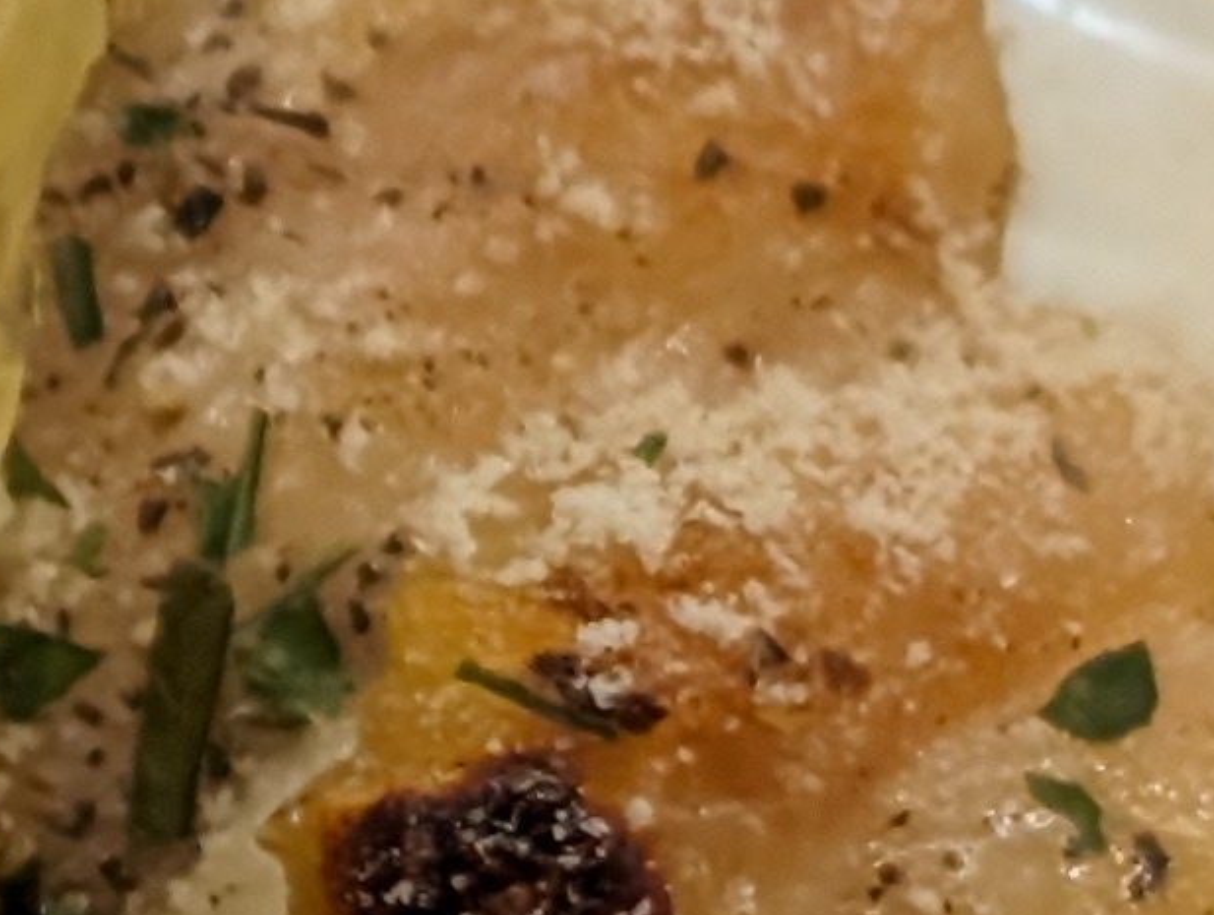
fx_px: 11383
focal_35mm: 324
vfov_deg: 4.6
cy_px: 612
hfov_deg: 5.9
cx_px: -1395
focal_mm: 6.9
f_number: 1.68
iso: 179
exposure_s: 1/120
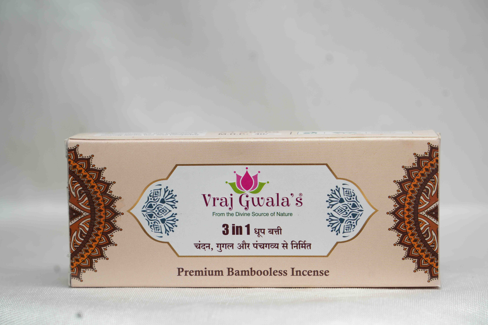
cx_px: 244
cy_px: 162
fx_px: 1410
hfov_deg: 19.6
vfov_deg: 13.2
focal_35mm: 104
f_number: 5.6
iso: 250
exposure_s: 1/60
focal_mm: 104
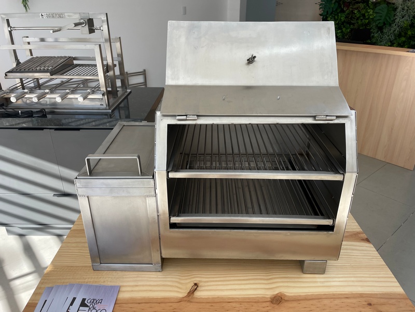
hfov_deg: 67.3
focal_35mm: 26
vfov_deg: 53.1
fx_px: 312
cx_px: 208
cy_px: 156
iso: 32
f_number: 1.6
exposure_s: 1/413
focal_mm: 4.2
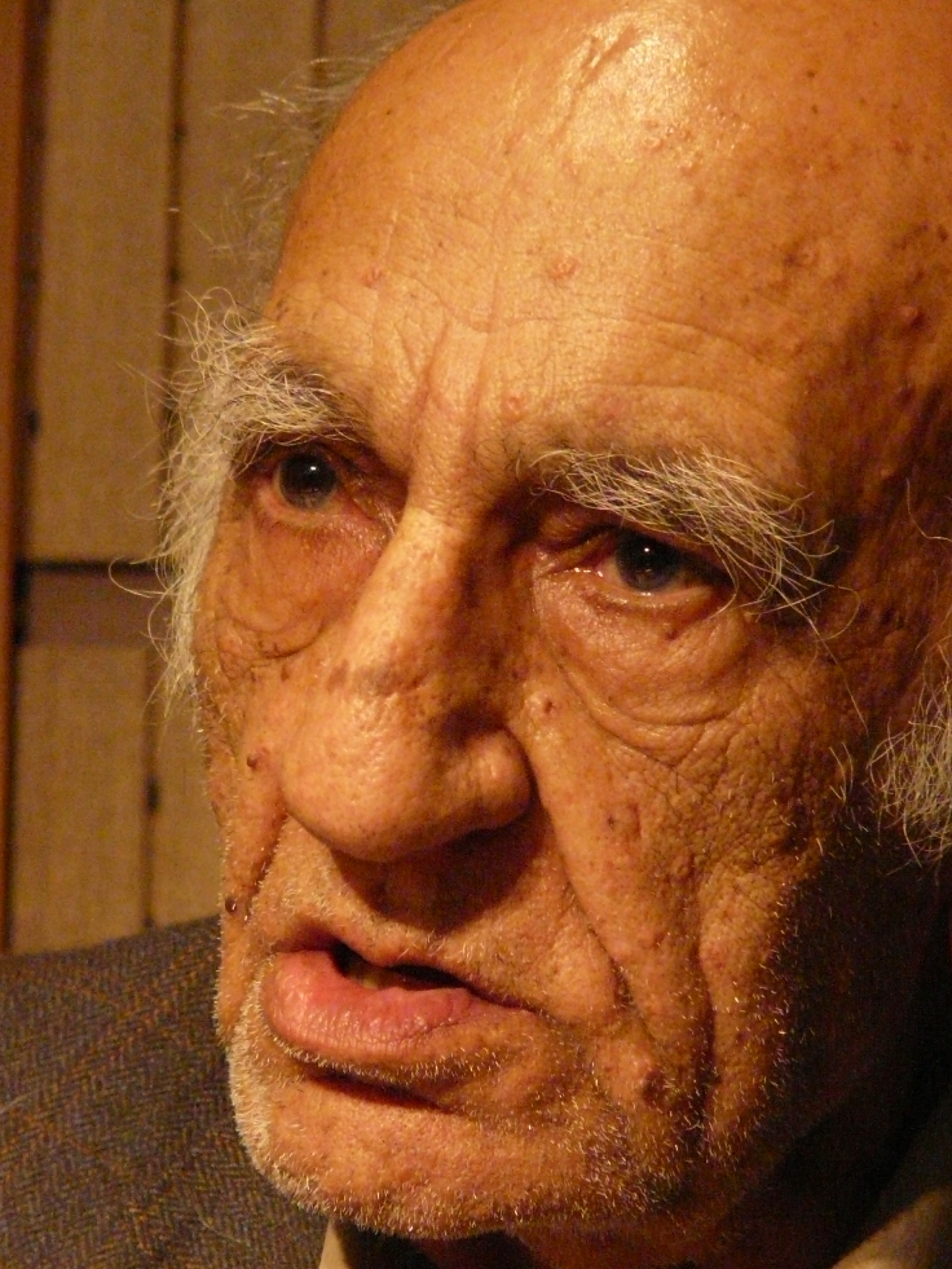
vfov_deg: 4.2
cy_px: 635
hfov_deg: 3.1
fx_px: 17377
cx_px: 466
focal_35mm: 474
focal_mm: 58.4
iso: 800
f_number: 3.6
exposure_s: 1/125
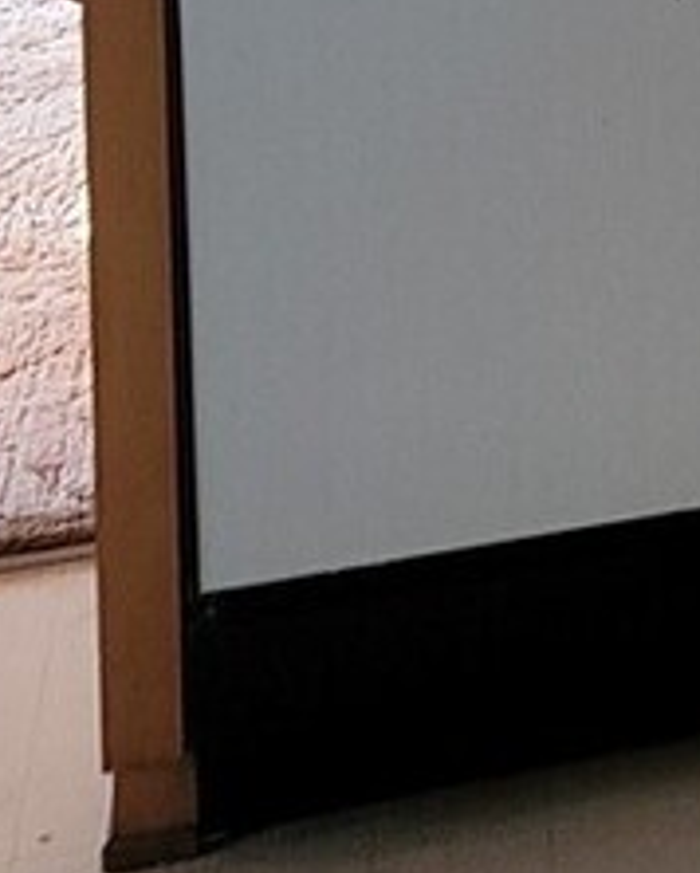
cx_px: 1813
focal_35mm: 158
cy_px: -1026
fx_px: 4086
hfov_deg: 8.7
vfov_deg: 10.8
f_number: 1.8
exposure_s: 1/60
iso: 100
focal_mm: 7
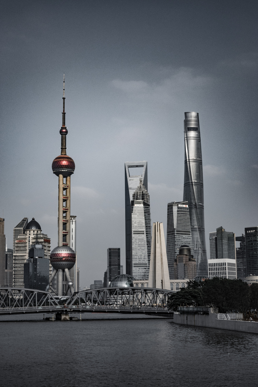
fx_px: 613
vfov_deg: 35.1
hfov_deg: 23.8
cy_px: 194
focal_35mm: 57
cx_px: 129
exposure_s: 1/4000
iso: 500
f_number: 4.8
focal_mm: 38
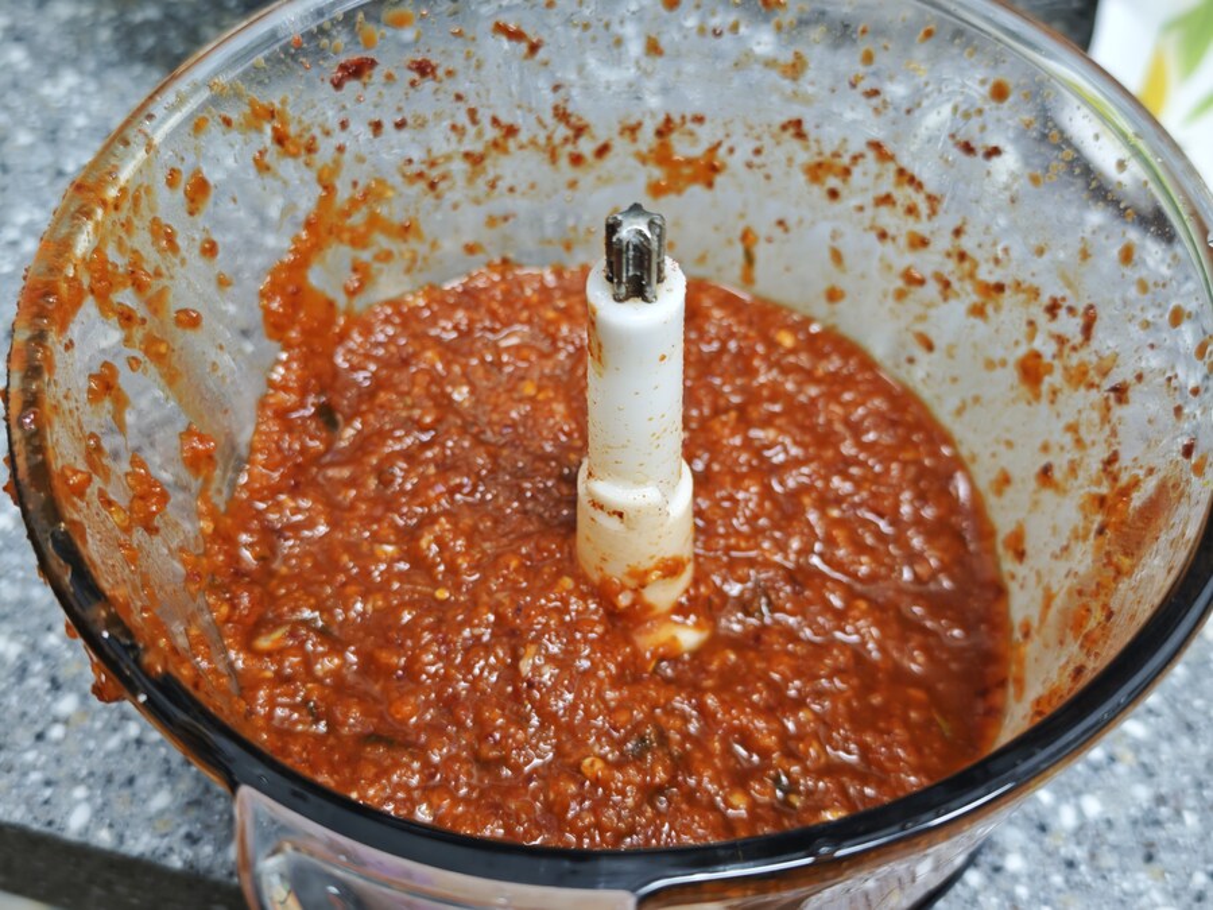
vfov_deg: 31.5
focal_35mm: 46
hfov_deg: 41.2
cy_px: 455
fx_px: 1612
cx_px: 606
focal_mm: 8.72
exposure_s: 1/60
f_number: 1.63
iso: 250
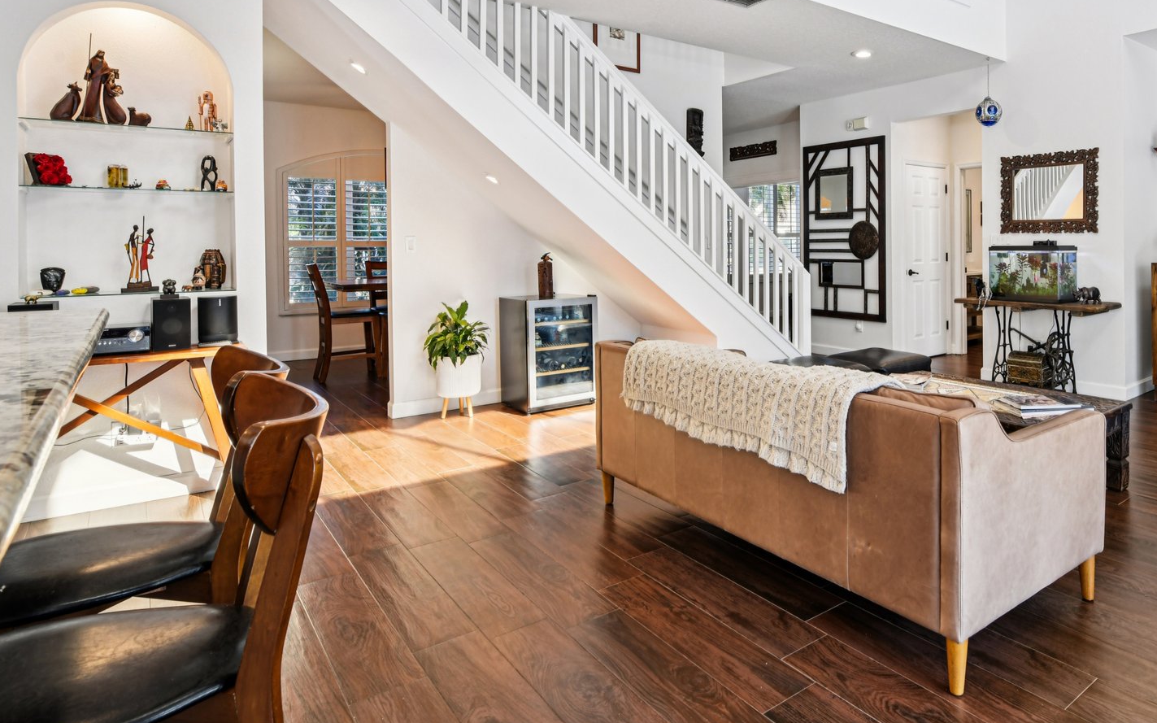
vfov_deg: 54.2
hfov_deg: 76.7
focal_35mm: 22
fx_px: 694
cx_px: 787
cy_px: 258
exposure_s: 1/15
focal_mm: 15
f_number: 8
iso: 400
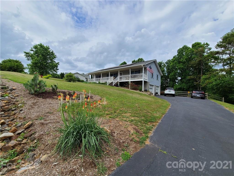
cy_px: 88
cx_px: 117
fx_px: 88
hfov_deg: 106.2
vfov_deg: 89.9
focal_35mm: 13
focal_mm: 2.2
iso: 50
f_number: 2.2
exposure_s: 1/1353
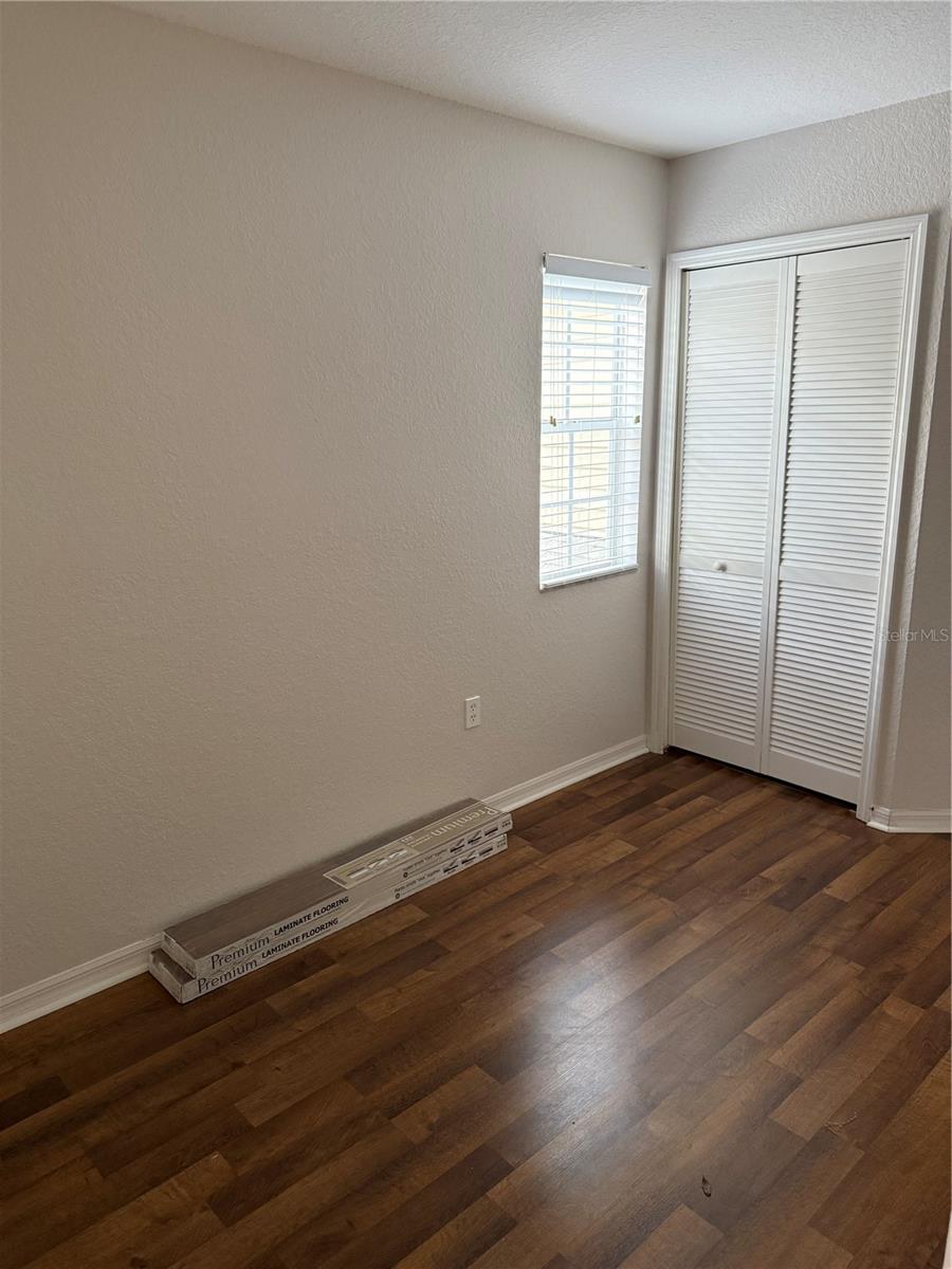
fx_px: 880
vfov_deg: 71.6
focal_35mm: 24
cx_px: 476
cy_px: 634
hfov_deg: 56.8
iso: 400
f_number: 1.78
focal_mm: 6.76
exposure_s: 1/120
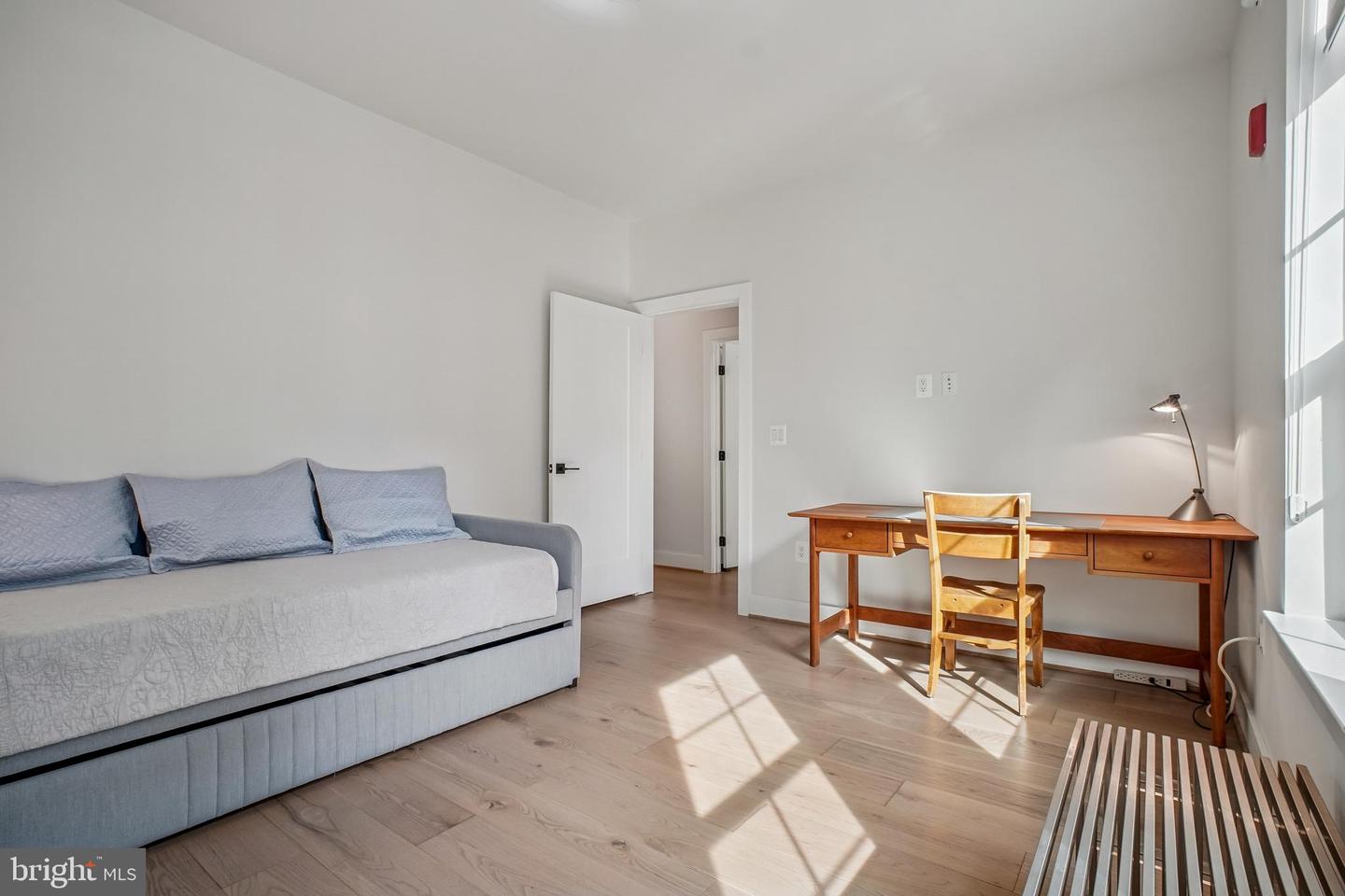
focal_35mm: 16
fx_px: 616
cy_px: 448
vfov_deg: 72.1
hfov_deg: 95.0
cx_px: 672
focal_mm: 11
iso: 500
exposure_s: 1/50
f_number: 8
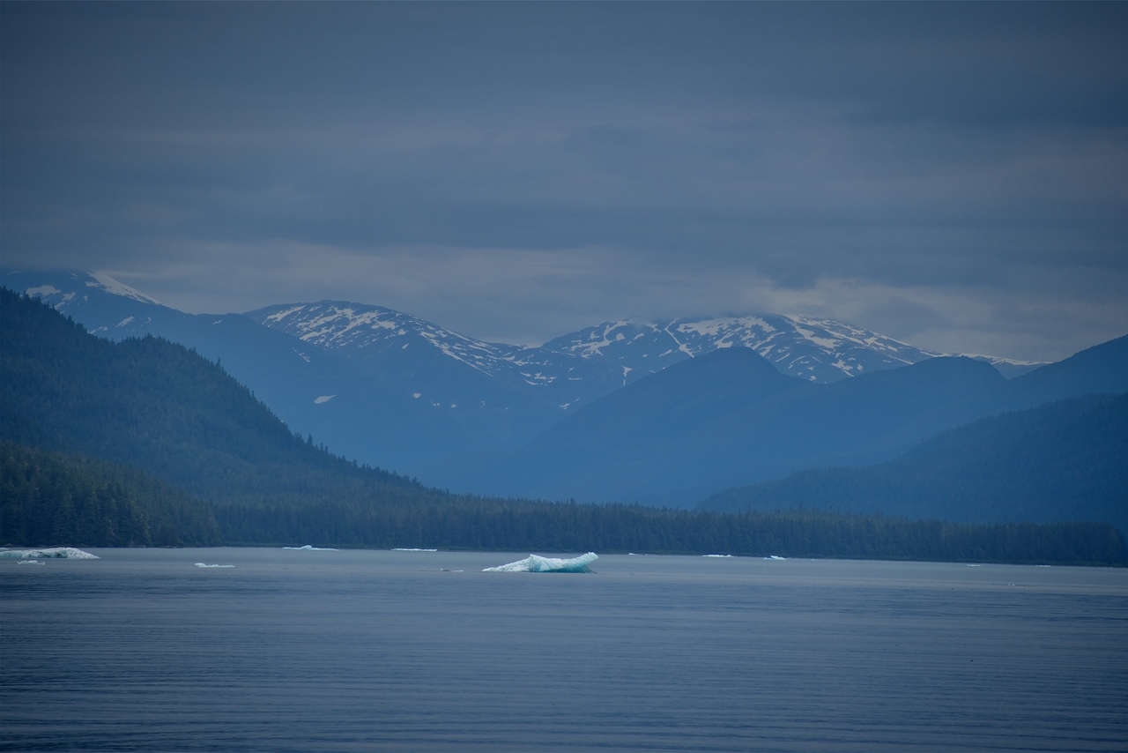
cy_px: 376
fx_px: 9402
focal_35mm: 300
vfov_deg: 4.6
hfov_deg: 6.9
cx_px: 564
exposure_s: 1/640
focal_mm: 300
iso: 140
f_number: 5.6
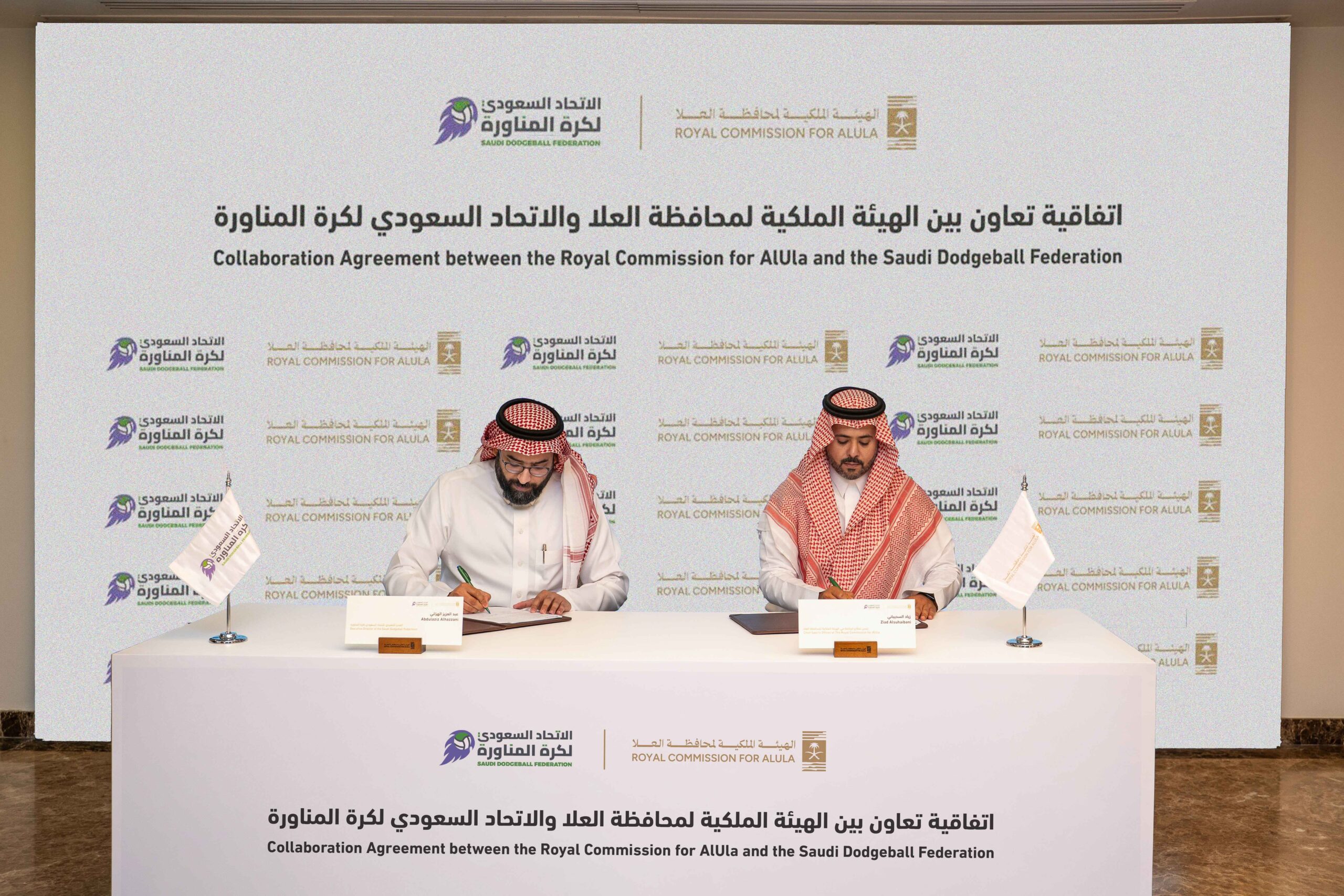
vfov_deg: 38.9
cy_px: 448
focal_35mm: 34
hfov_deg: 55.8
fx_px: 1269
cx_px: 672
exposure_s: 1/200
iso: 320
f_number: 3.5
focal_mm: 34
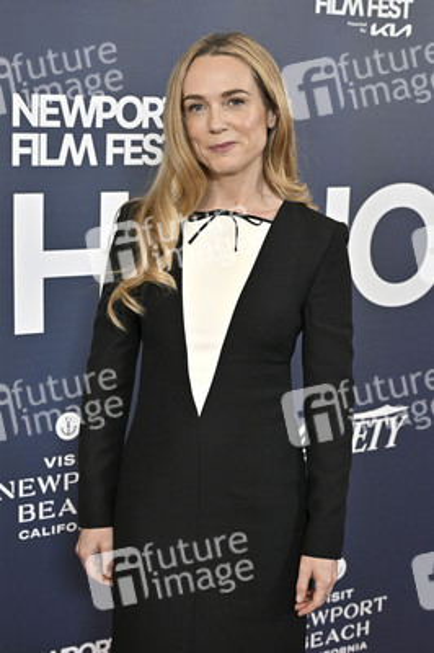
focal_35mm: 58
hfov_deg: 23.3
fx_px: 1051
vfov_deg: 34.5
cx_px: 217
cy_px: 326
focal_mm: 58
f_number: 5.6
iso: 2500
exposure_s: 1/320
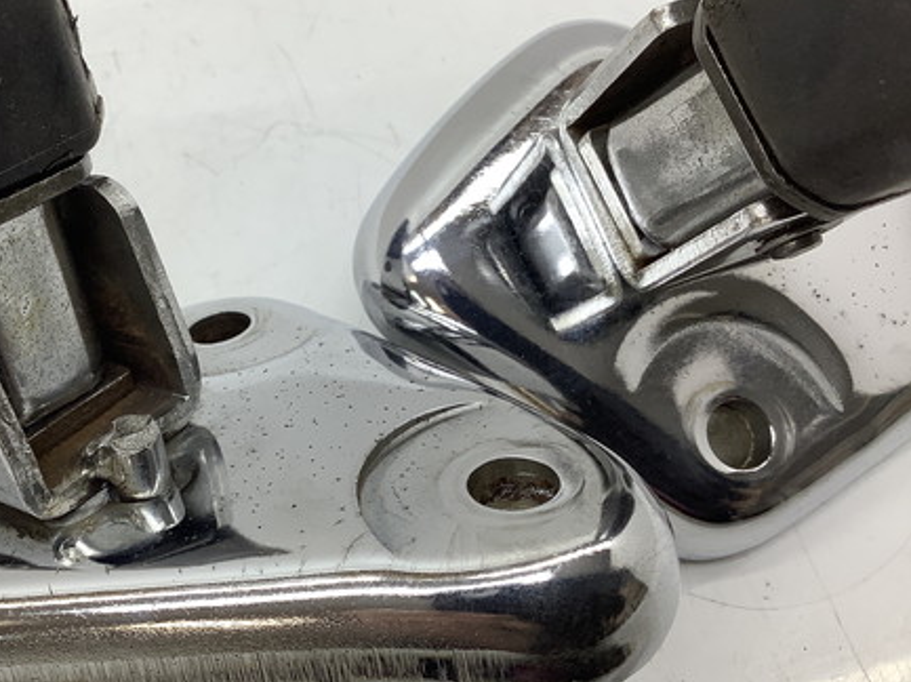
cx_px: 282
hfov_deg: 43.1
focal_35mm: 43
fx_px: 1131
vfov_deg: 33.5
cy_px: 333
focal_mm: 3.3
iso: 50
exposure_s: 1/120
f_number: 2.4
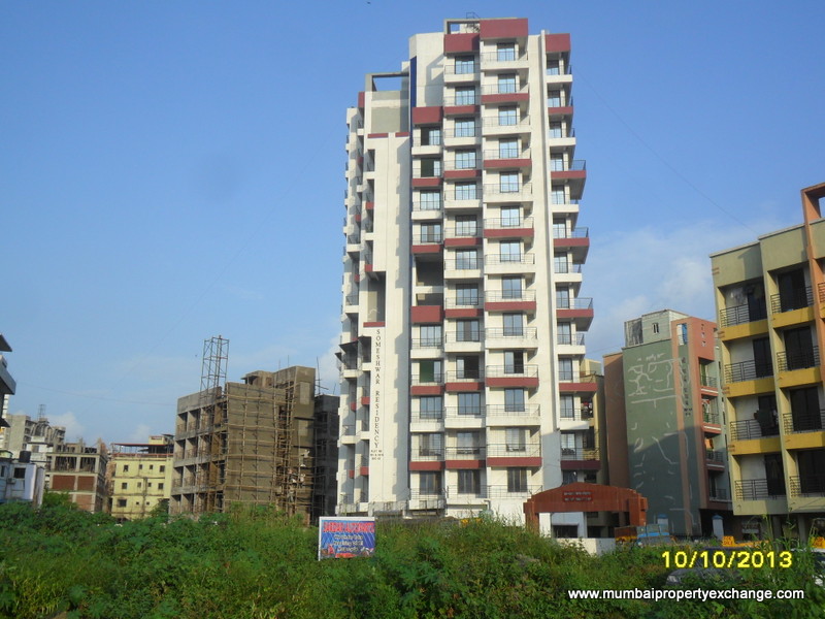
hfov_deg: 50.1
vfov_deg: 38.7
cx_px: 412
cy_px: 310
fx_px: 882
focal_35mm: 37
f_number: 4
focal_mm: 6.6
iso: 100
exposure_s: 1/1000
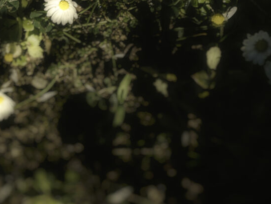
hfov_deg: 8.9
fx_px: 1723
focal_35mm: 220
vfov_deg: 6.6
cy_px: -142
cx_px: -73
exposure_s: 1/125
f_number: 8
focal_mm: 25
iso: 100
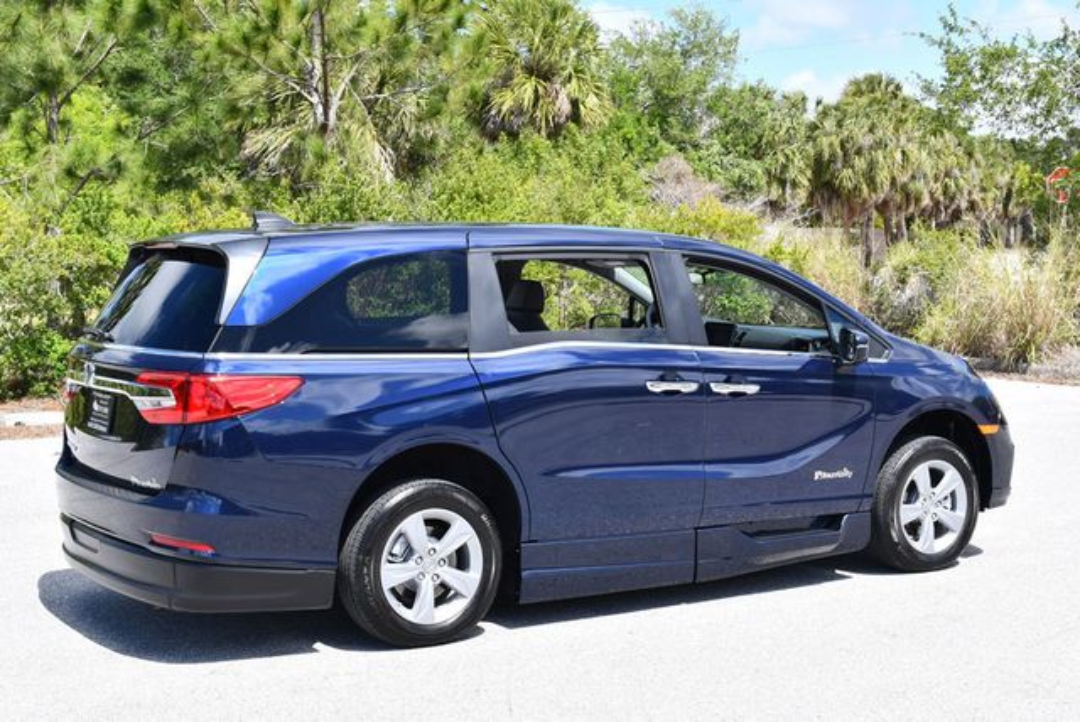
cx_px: 540
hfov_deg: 35.6
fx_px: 1681
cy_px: 361
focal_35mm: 56
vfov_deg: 24.2
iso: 160
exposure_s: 1/250
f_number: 8
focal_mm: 28
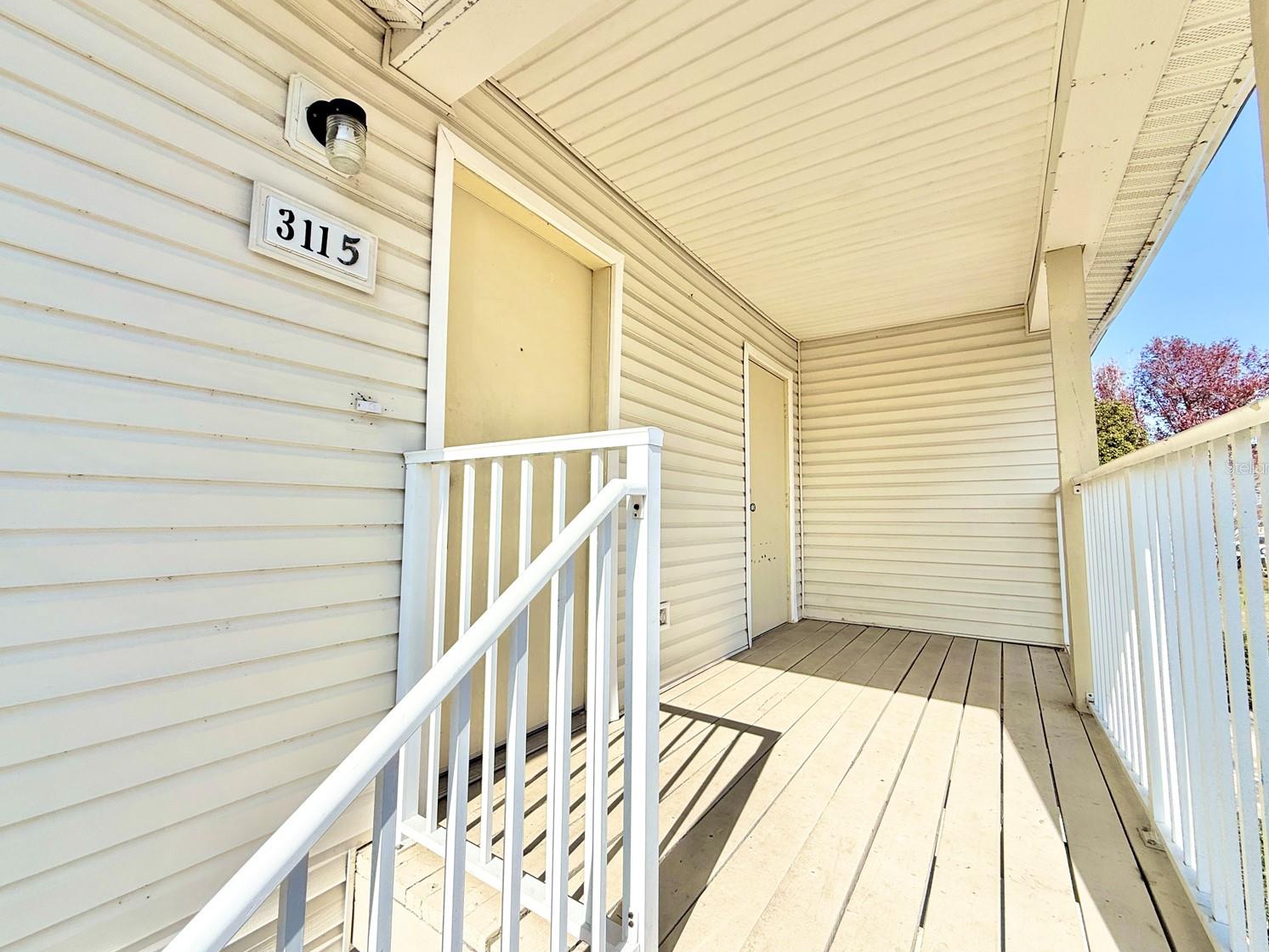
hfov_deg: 98.2
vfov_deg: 81.7
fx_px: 550
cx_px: 626
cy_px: 467
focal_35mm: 15
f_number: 2.2
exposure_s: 1/3460
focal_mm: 2.22
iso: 50
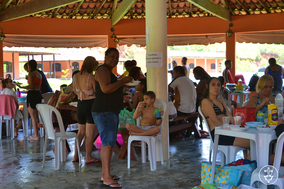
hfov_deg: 36.9
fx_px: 426
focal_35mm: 54
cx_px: 142
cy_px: 94
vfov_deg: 25.1
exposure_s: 1/125
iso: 360
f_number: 5.6
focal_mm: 36
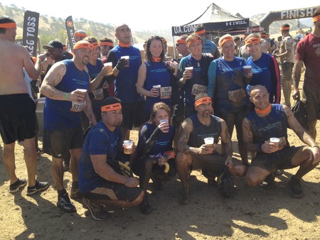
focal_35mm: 35
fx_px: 324
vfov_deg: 40.7
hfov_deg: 52.6
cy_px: 120
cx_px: 160
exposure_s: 1/600
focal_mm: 4.28
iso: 64
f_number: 2.4
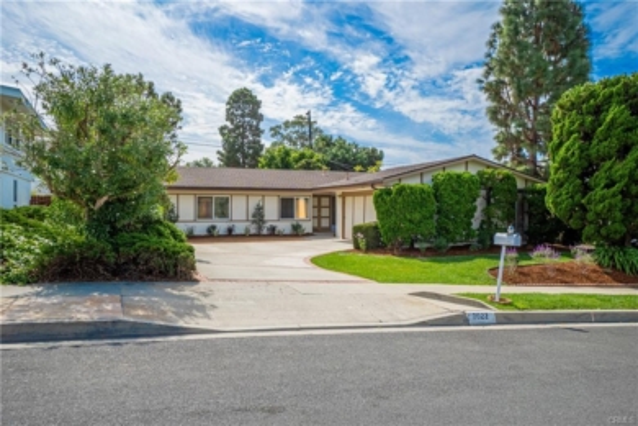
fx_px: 478
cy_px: 213
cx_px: 319
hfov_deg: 67.4
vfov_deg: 47.9
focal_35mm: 27
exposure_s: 1/6400
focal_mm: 18
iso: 125
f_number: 7.1
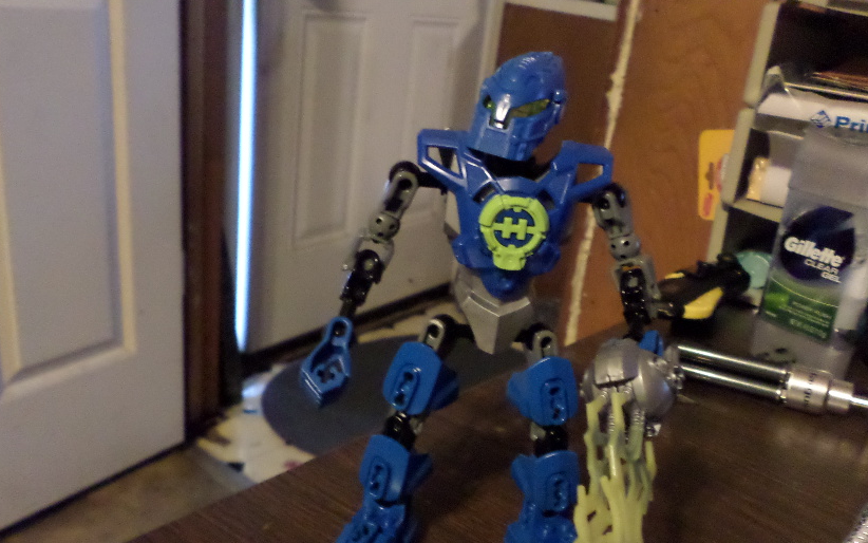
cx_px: 483
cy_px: 323
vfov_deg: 38.2
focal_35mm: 33
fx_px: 781
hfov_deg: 58.0
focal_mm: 4.5
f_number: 2.5
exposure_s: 1/8
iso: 640
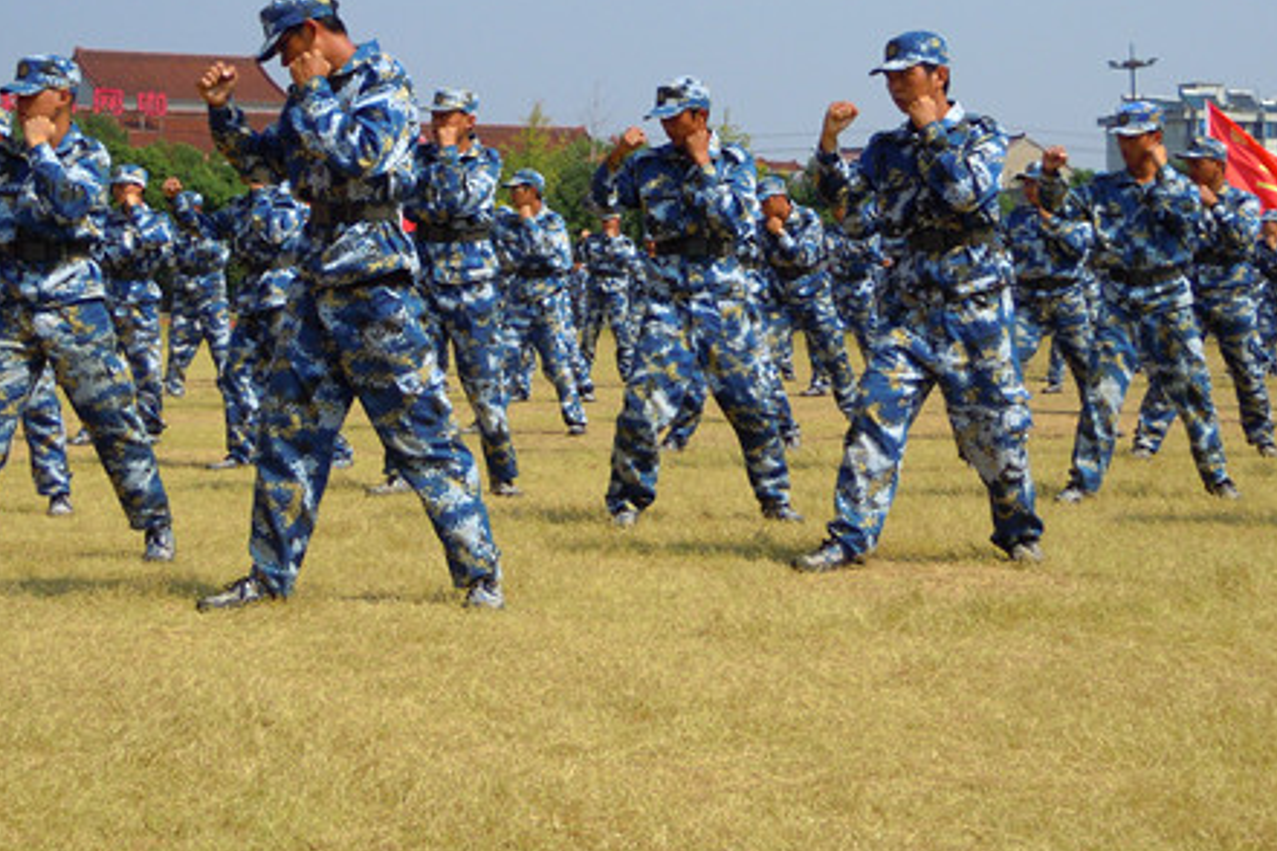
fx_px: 2696
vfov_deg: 17.9
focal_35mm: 76
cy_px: 233
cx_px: 582
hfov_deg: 26.6
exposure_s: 1/200
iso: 100
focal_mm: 8.3
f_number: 9.6
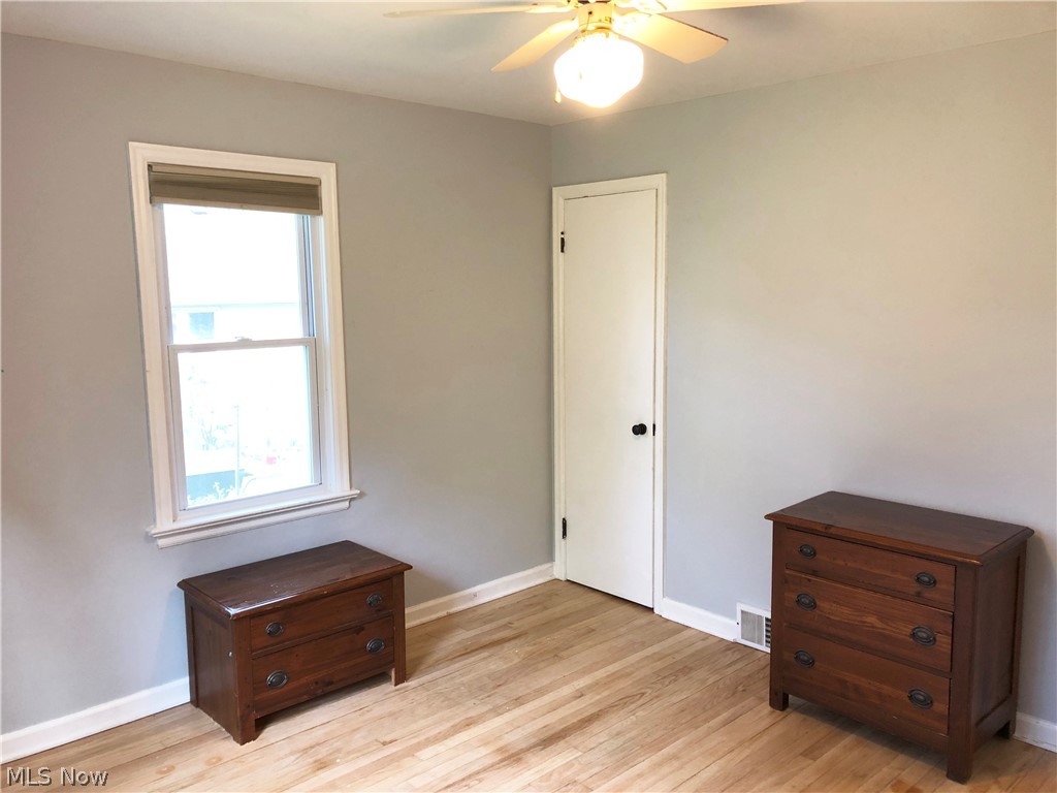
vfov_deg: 49.7
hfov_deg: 63.4
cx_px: 528
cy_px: 396
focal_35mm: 28
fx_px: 855
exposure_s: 1/15
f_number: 1.8
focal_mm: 4
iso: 40
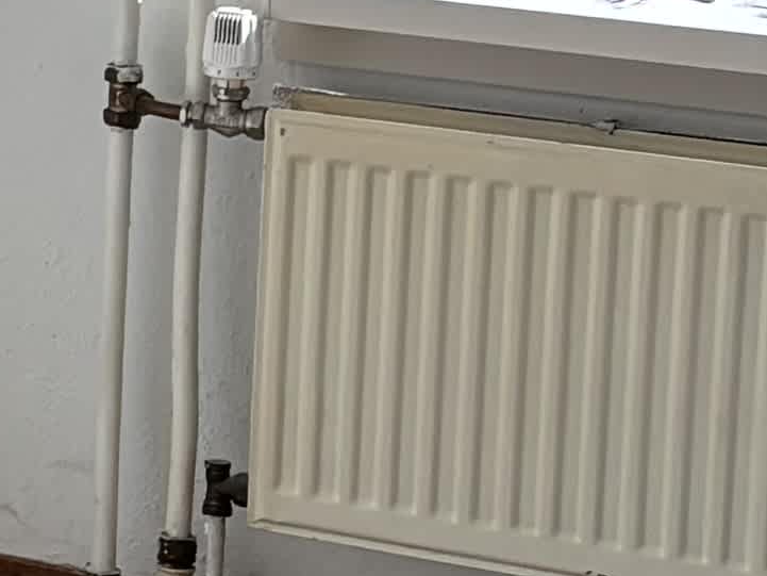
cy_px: -334
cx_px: -1770
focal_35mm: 206
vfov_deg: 7.1
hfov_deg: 7.9
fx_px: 4565
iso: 80
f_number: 1.6
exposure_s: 1/121
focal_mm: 6
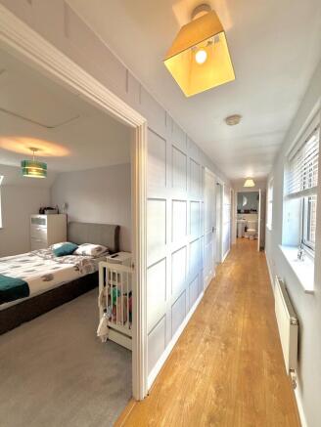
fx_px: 173
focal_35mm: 14
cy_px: 214
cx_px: 160
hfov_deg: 85.7
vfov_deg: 102.0
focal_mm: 2.22
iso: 50
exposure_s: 1/100
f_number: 2.2
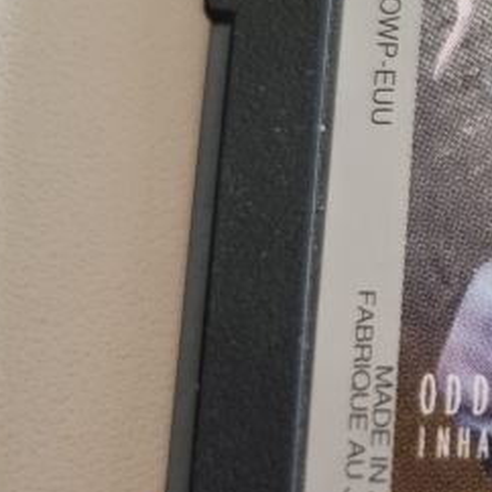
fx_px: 1528
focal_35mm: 95
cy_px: 211
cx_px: 764
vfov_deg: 18.3
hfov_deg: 16.5
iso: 160
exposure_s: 1/100
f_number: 1.8
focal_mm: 5.4
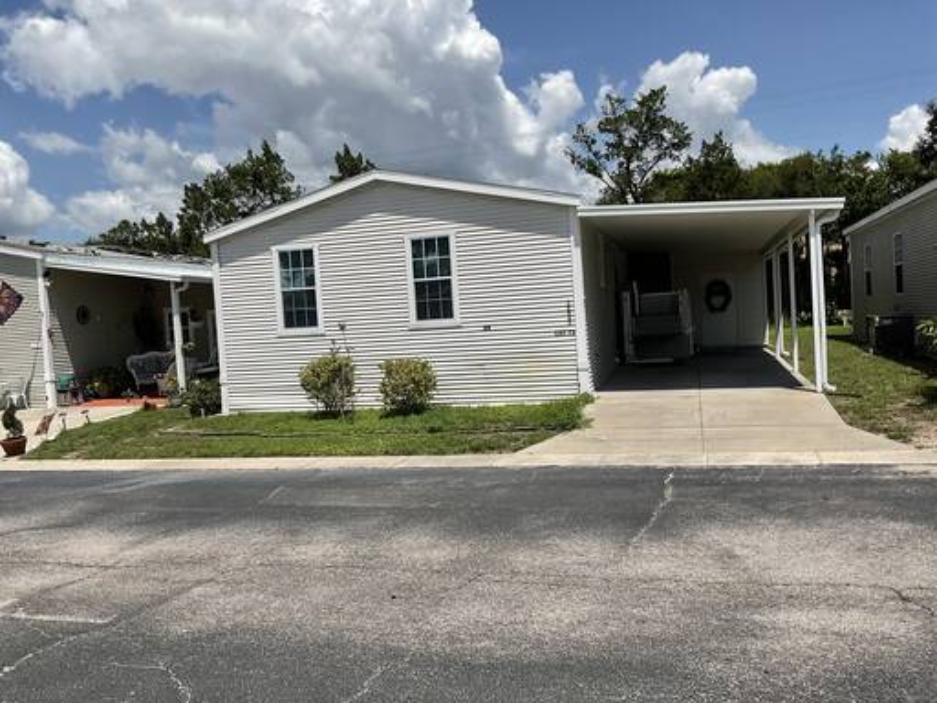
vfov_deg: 48.2
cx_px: 468
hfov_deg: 61.7
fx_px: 785
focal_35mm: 29
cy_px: 352
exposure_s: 1/3322
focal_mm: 3
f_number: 1.8
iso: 16
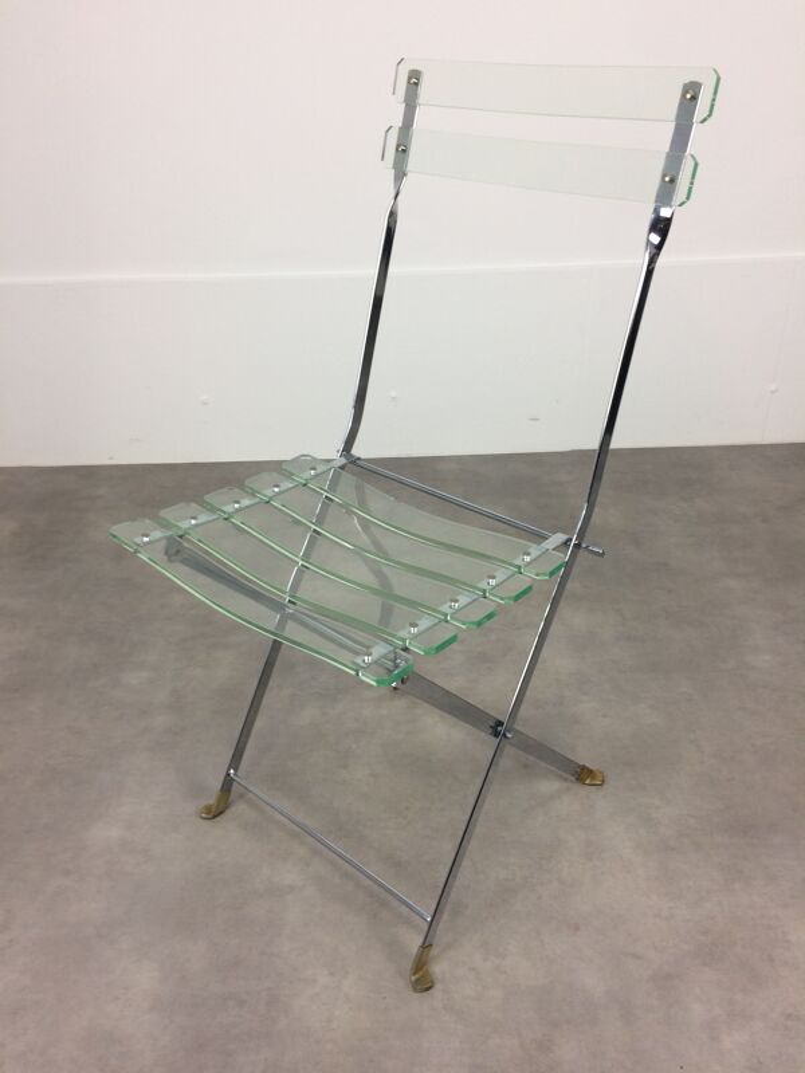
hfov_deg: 48.2
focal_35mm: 29
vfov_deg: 61.7
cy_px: 536
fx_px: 899
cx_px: 402
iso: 40
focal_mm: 4.15
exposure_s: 1/33
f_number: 2.2
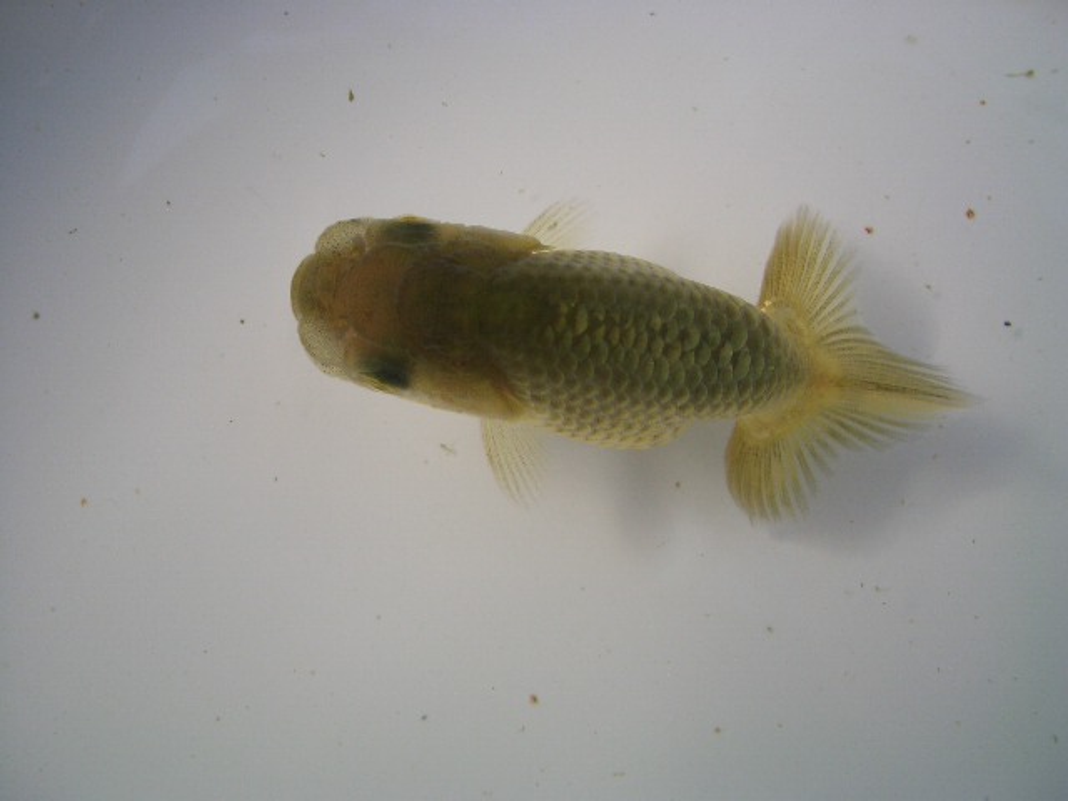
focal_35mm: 35
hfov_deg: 52.6
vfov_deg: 40.7
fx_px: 1080
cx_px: 534
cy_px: 400
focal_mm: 5.8
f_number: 2.6
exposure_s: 1/800
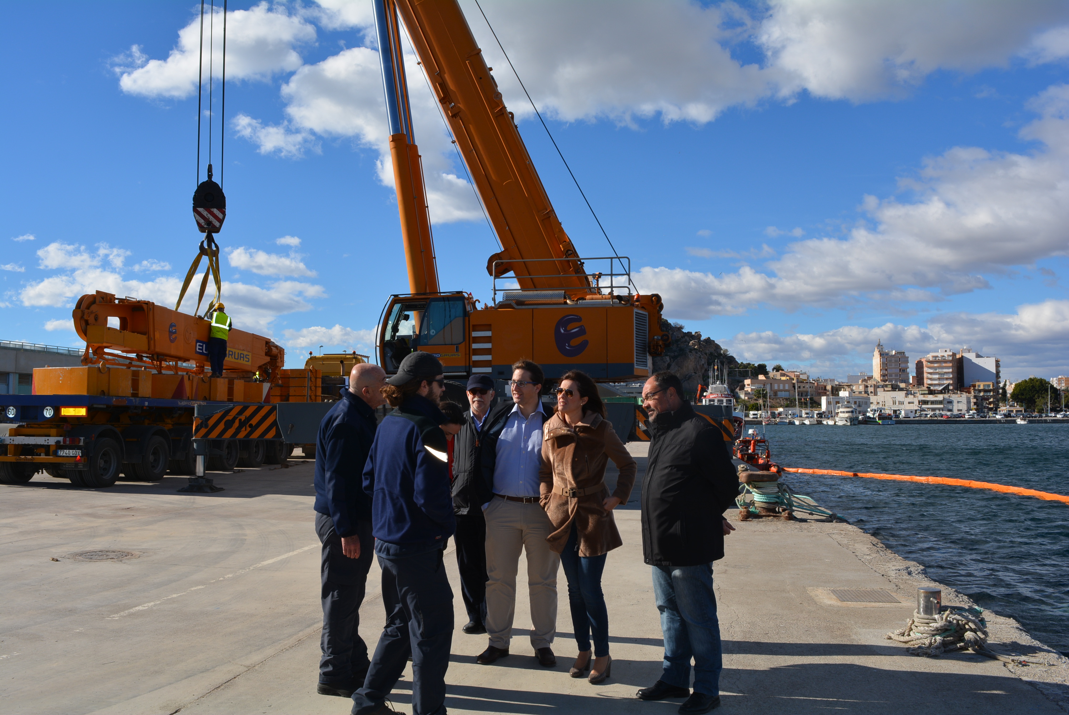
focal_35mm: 30
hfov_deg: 61.9
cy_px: 358
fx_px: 891
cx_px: 534
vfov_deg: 43.7
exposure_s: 1/200
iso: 100
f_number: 11
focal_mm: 20
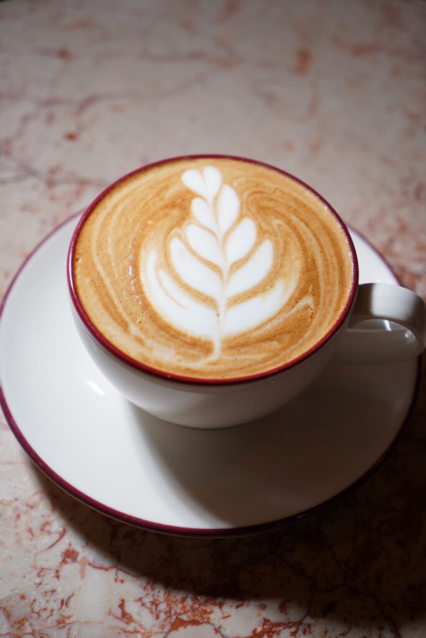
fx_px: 1242
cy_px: 319
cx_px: 213
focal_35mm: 70
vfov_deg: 28.8
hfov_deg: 19.5
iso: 160
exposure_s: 1/160
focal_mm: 70
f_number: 4
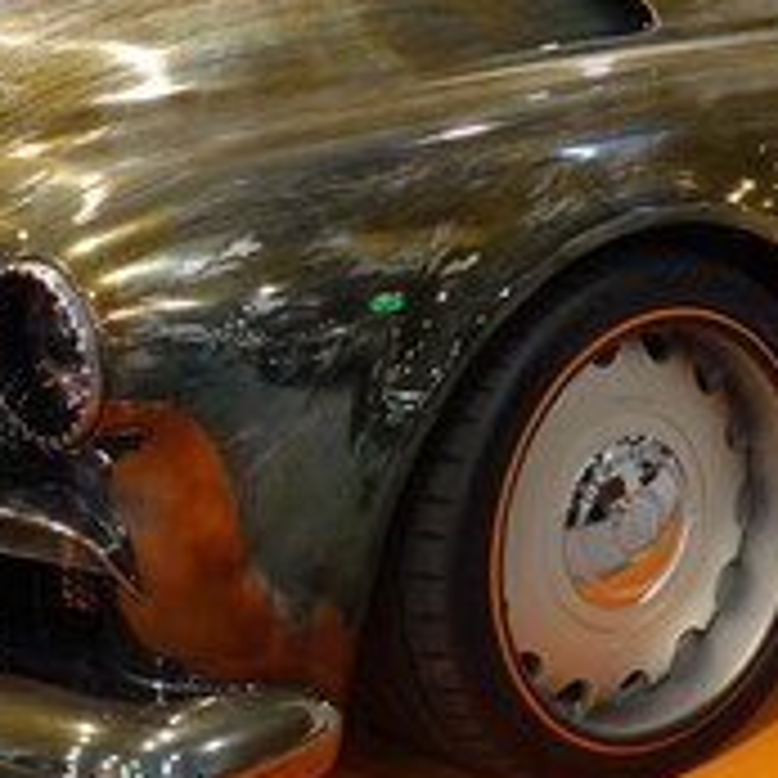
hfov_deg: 14.3
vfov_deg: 14.4
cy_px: 211
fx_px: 3077
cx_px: 679
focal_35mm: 121
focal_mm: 15.1
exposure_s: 1/50
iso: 400
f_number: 2.8
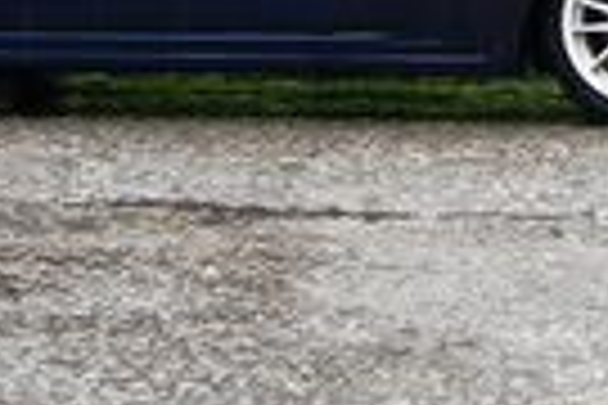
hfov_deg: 11.9
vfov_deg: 8.4
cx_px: 1054
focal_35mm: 160
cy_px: -140
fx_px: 2702
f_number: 5
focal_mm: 18
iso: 400
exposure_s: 1/100
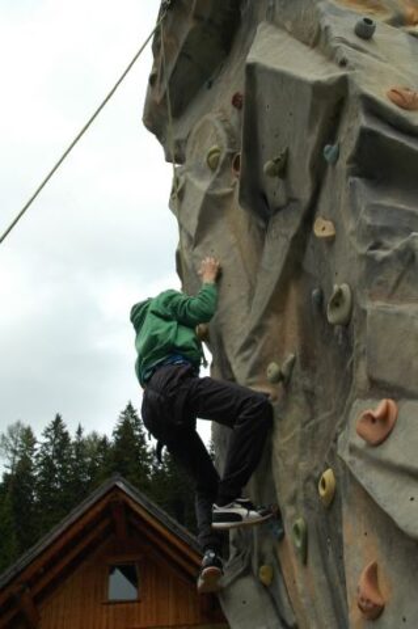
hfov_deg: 26.4
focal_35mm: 51
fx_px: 890
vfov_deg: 38.9
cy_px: 314
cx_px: 209
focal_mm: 34
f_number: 10
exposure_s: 1/250
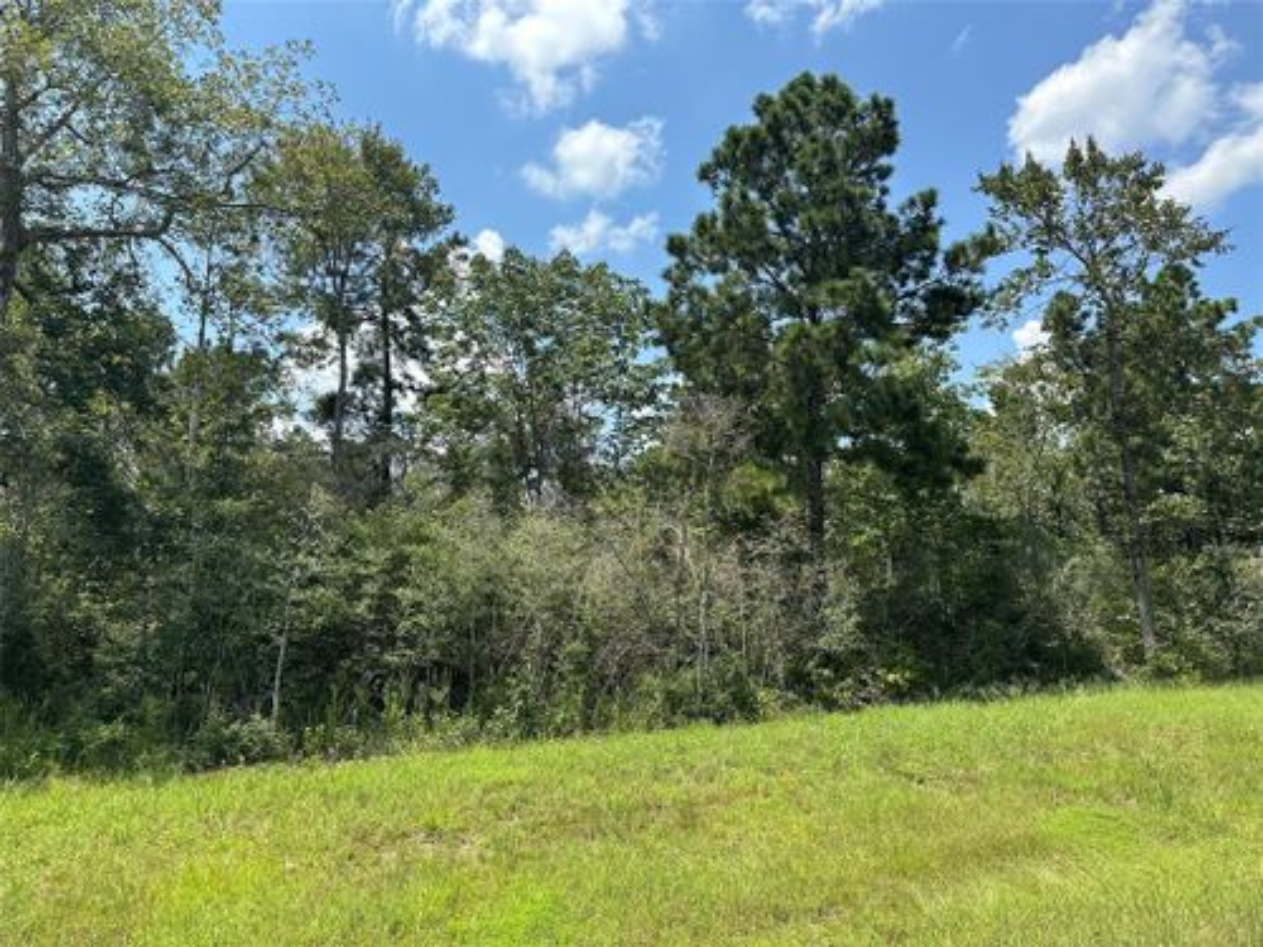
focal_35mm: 24
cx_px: 632
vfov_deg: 56.8
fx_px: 876
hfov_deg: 71.6
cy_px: 474
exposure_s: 1/3155
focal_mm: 6.86
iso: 80
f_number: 1.78
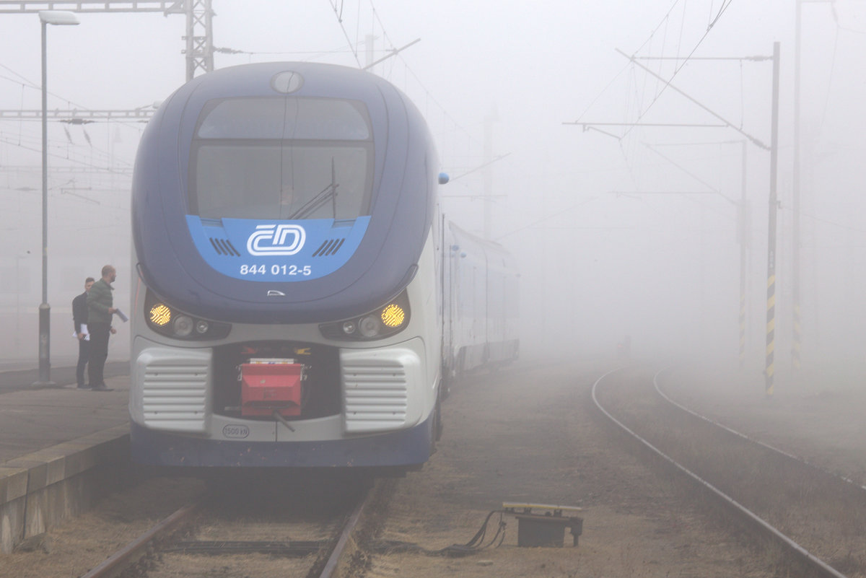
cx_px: 433
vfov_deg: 9.6
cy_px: 289
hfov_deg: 14.3
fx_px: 3441
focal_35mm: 143
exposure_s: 1/100
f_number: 20
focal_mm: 145
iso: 400
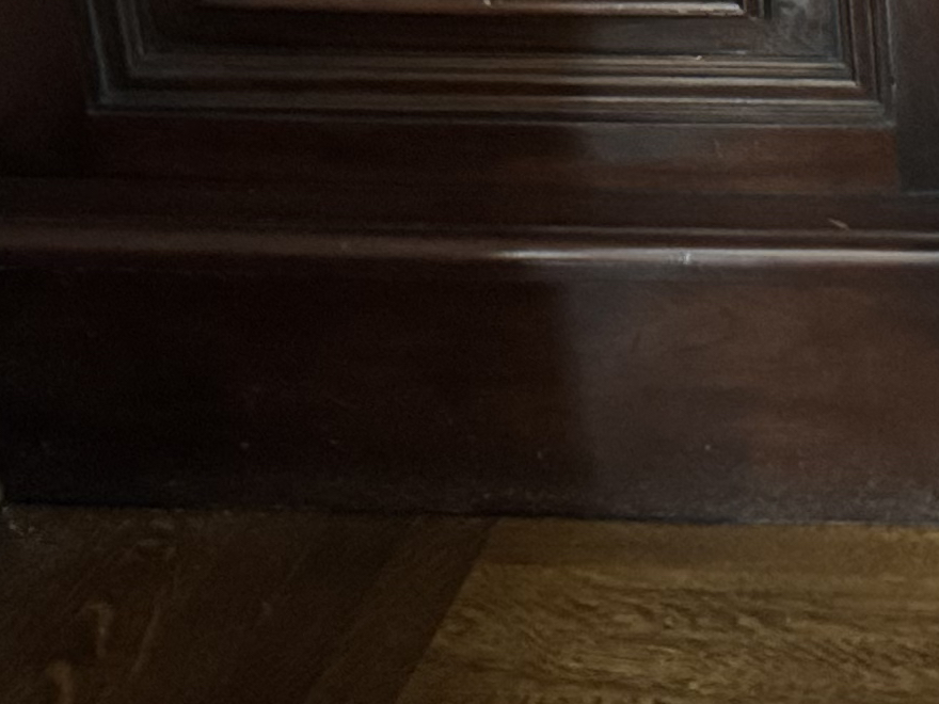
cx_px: 1481
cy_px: -538
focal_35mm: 110
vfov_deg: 12.4
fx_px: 2984
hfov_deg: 16.1
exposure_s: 1/30
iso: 1250
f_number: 1.78
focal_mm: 6.76
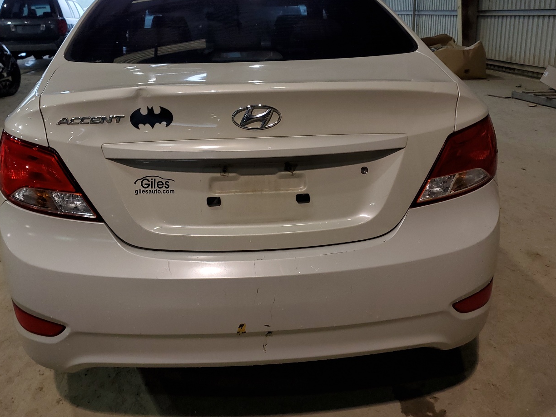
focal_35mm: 34
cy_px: 155
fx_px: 546
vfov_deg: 41.5
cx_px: 249
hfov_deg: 53.9
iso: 57
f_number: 1.5
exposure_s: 1/60.2
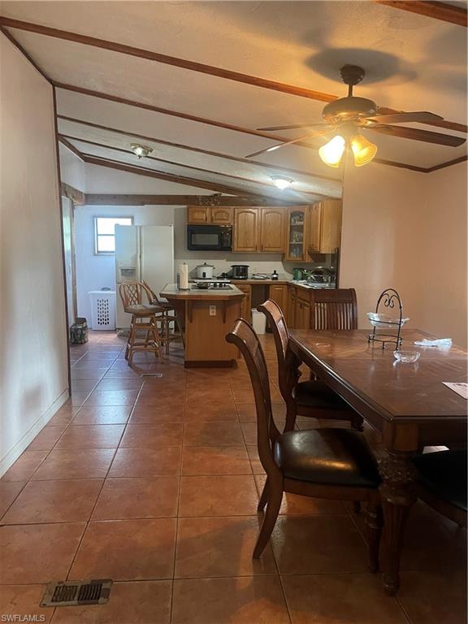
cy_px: 312
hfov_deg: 54.9
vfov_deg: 69.4
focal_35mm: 25
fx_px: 451
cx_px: 234
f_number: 1.6
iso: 500
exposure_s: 1/30
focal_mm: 5.1
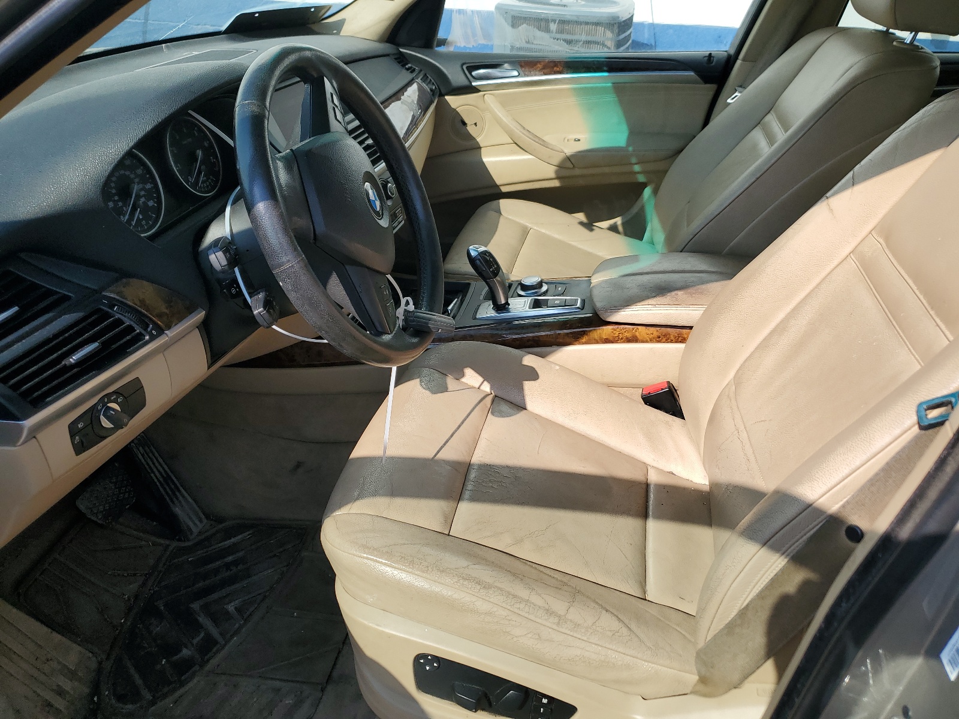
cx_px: 480
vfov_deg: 53.1
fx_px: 720
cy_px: 360
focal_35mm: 26
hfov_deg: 67.3
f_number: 1.5
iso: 50
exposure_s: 1/2000
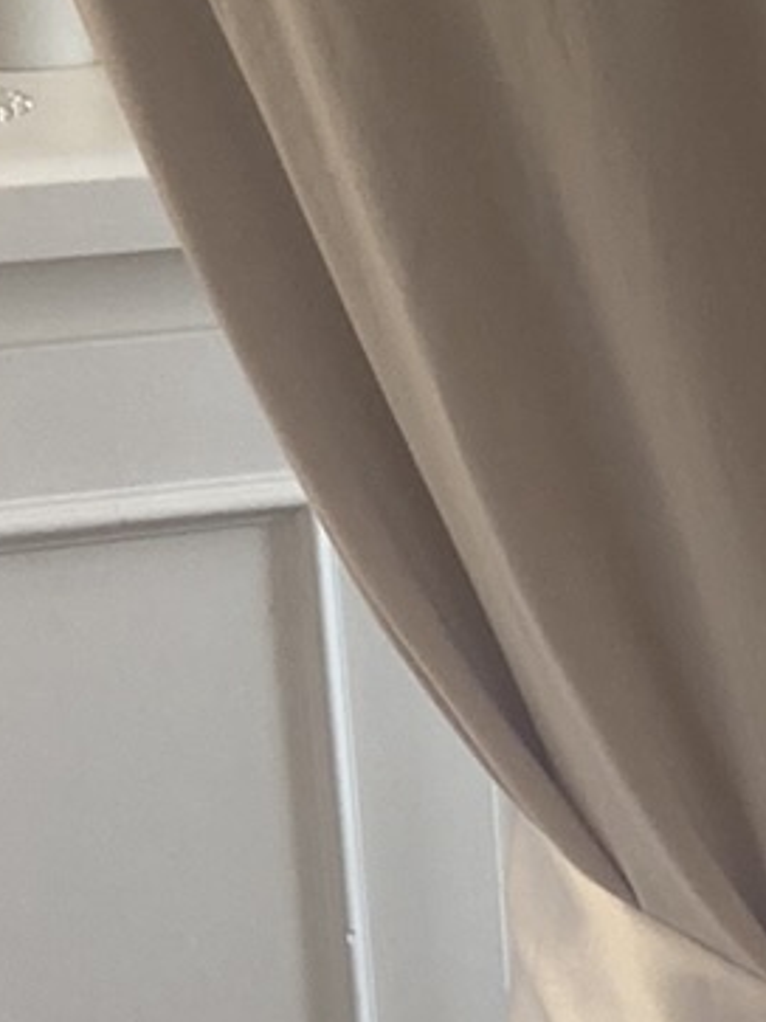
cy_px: 915
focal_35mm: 158
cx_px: 1445
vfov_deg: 12.4
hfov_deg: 8.9
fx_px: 4664
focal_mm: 3.99
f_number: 1.8
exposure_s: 1/50
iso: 50
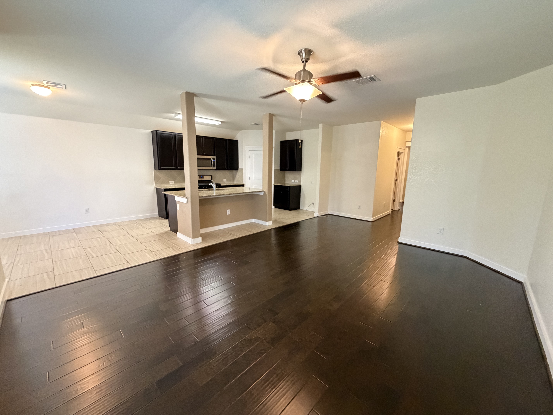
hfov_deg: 102.1
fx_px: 224
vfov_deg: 85.7
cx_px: 276
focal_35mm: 14
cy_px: 208
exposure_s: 1/60
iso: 1000
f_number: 2.2
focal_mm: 2.22
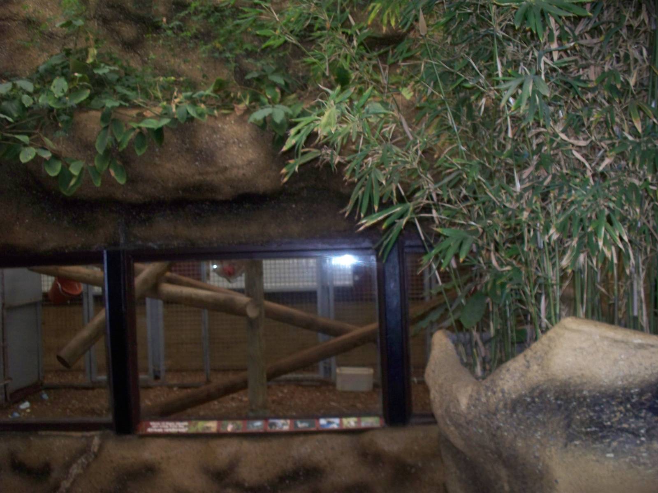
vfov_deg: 39.7
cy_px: 246
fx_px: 684
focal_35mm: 36
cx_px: 329
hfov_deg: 51.4
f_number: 2.8
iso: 200
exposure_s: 1/30
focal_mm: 7.54
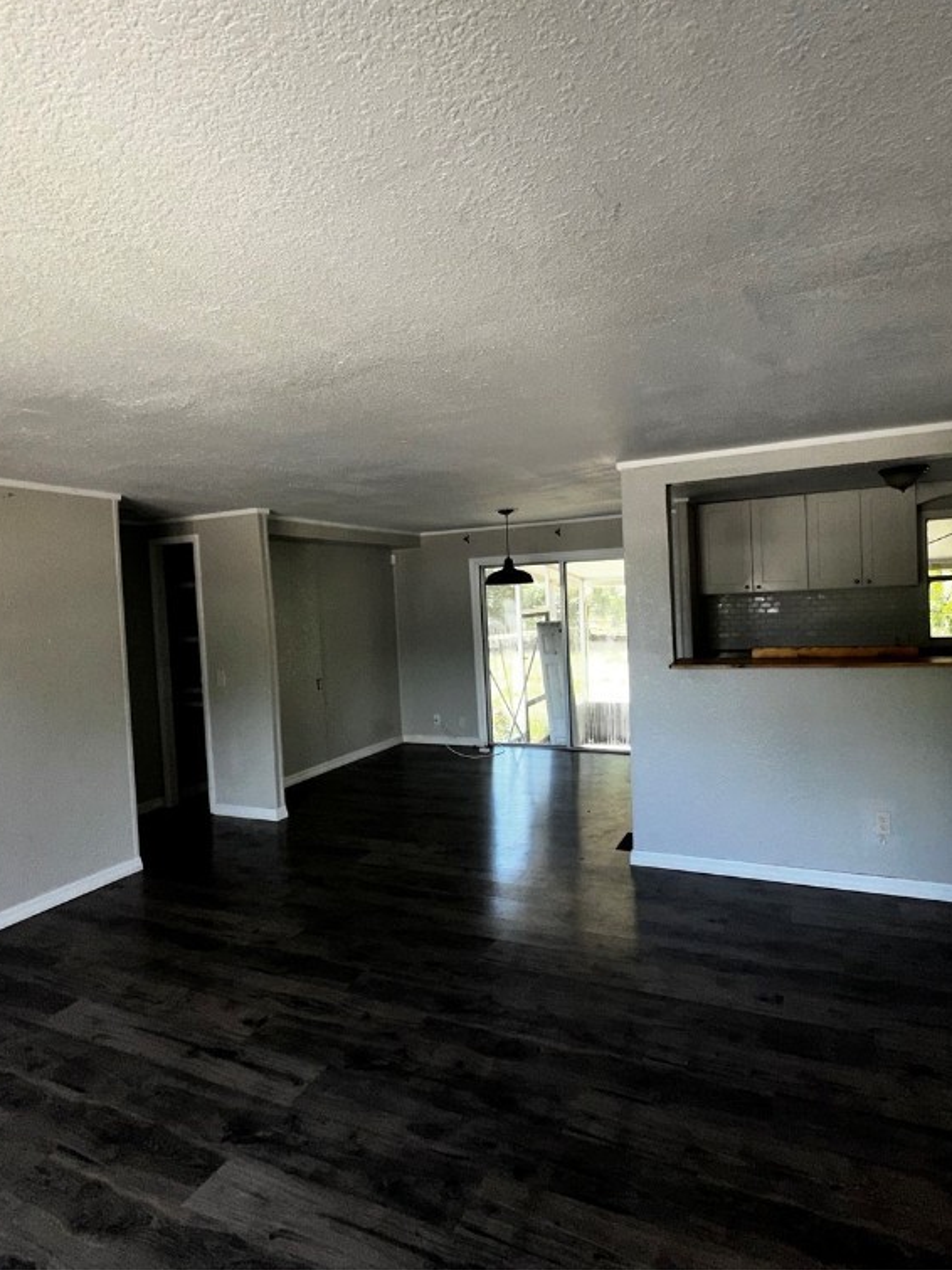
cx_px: 515
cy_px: 626
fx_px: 697
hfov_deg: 68.6
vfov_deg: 84.7
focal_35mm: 19
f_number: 2.2
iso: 40
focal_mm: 2.22
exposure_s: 1/122
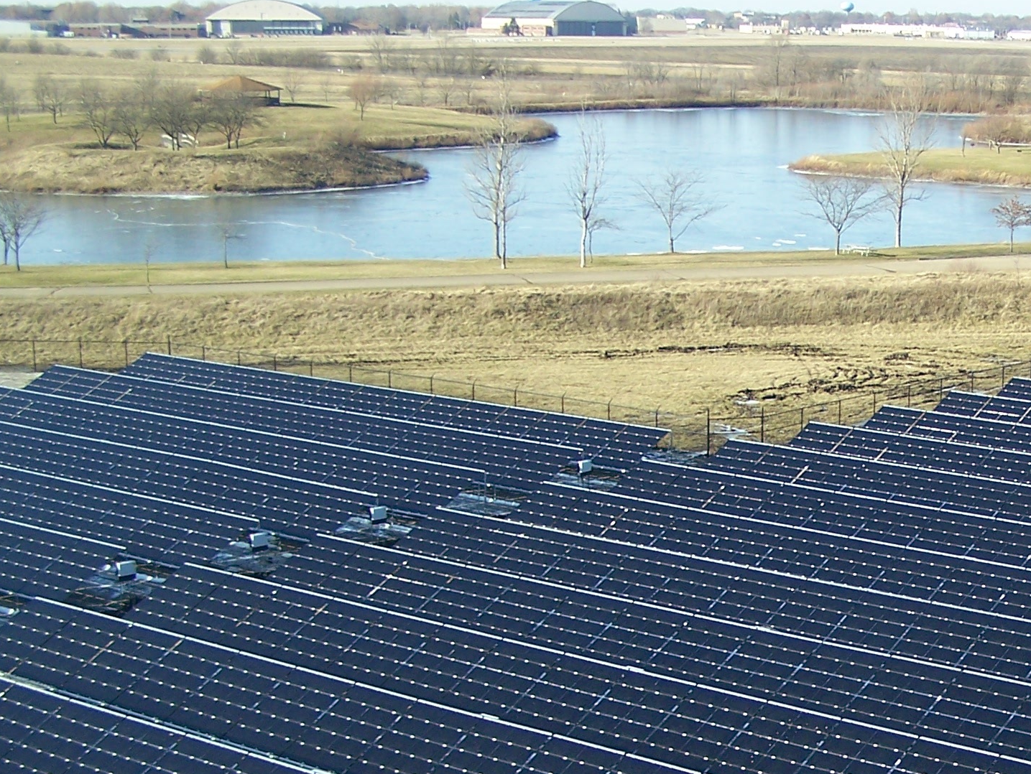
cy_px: 610
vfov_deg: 19.5
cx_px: 915
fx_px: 2235
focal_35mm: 75
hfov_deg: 25.2
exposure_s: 1/500
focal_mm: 6.3
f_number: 2.8
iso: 80
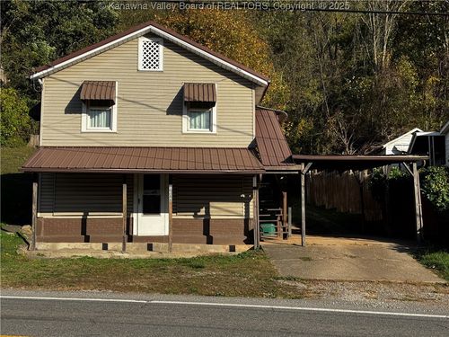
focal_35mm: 48
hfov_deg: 39.7
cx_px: 224
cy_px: 168
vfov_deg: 30.3
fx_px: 623
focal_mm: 6.76
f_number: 1.78
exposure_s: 1/4310
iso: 64
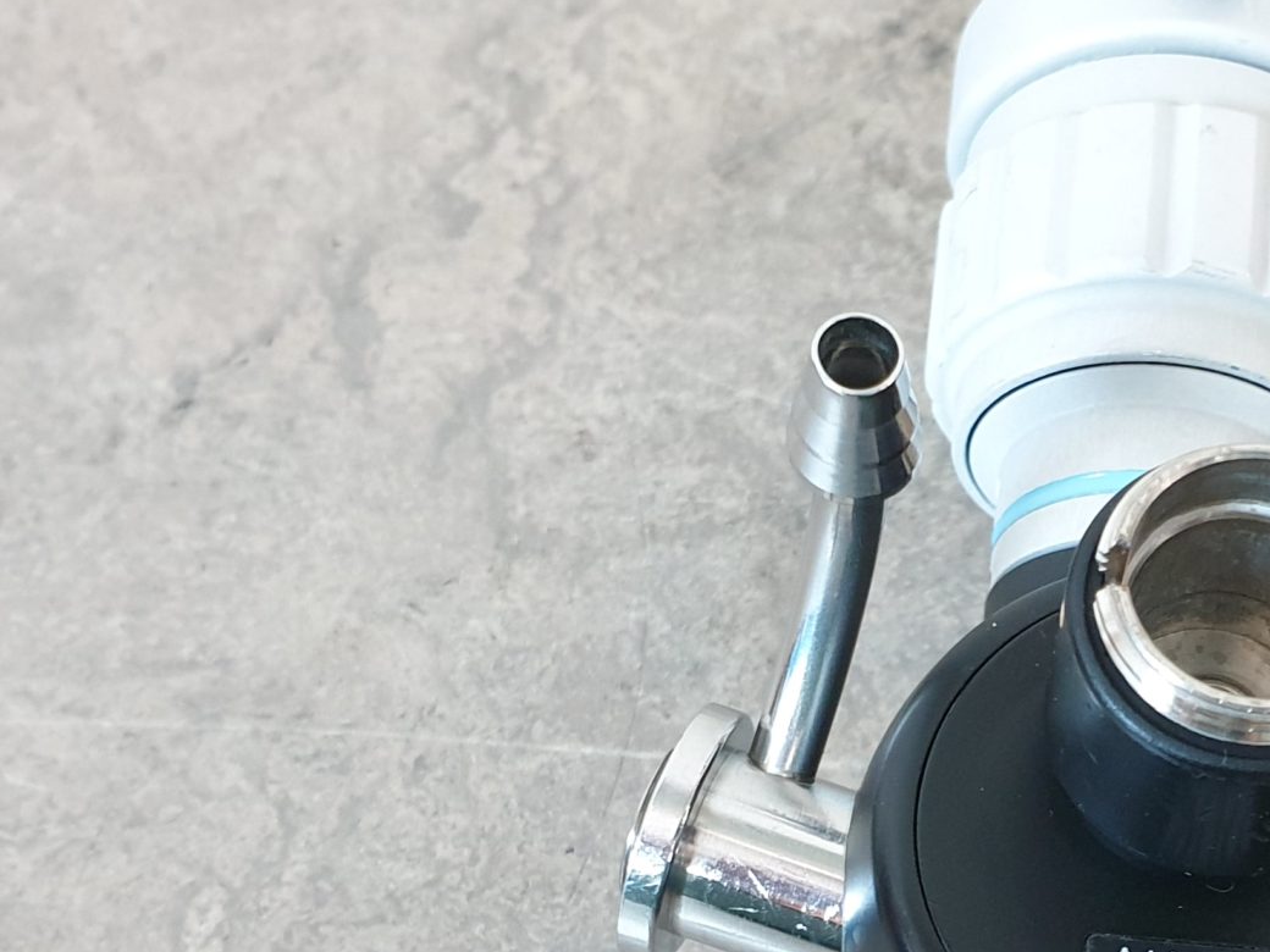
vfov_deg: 22.2
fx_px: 2348
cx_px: 1055
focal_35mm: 64
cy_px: 914
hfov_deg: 29.4
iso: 250
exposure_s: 1/14
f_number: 2.4
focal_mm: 4.3
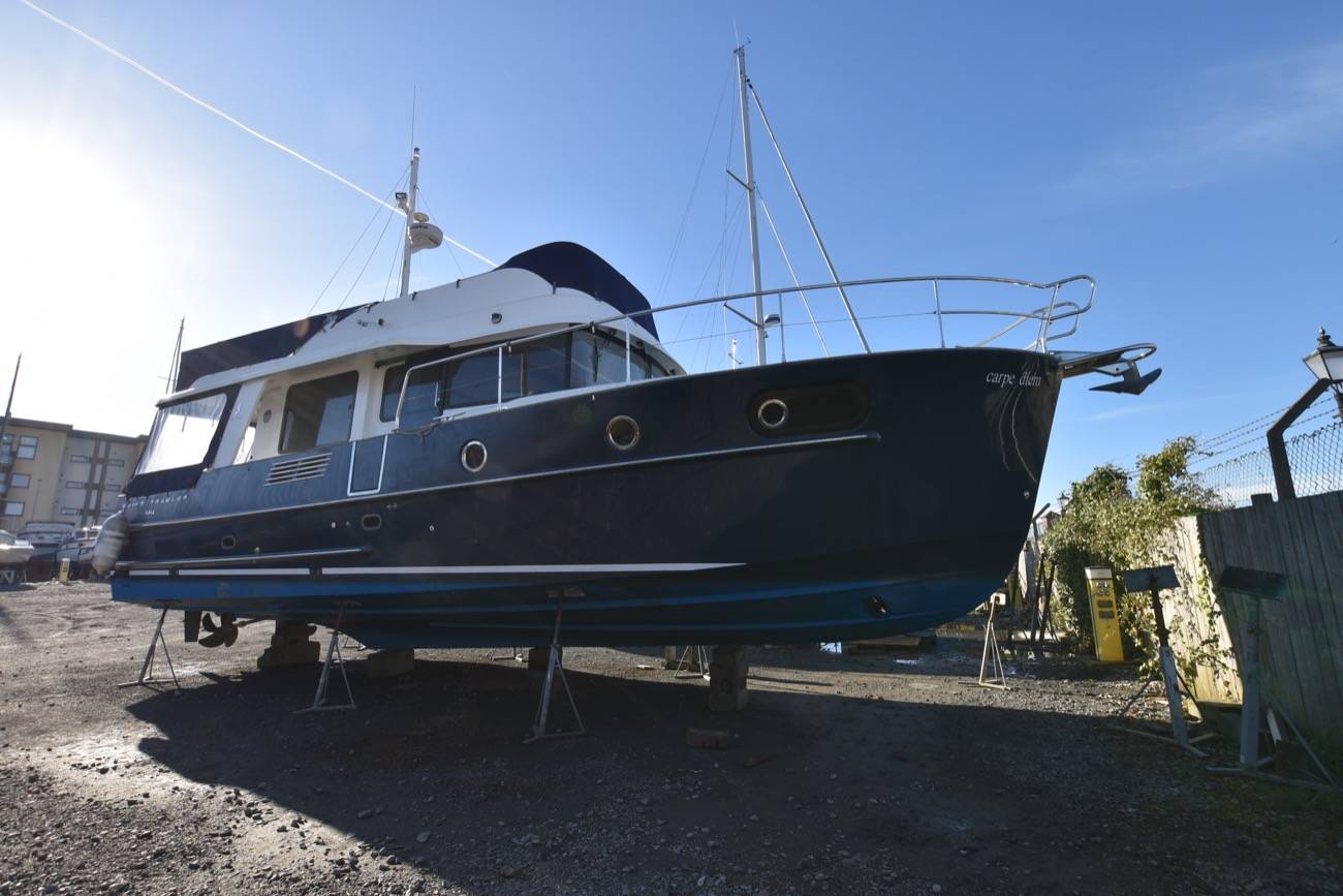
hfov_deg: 100.4
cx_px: 672
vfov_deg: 77.3
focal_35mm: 15
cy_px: 448
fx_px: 560
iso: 200
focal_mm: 10
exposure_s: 1/320
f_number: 9
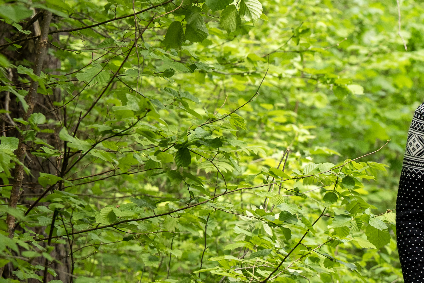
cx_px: 824
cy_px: 338
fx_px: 3379
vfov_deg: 4.8
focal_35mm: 287
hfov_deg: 7.0
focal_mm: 70
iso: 500
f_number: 4.5
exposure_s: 1/200
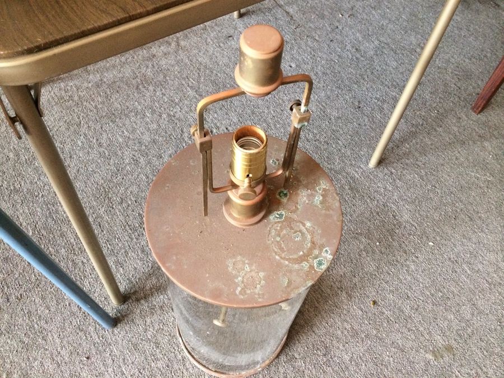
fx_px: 437
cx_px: 252
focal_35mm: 30
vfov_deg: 46.8
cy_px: 189
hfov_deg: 60.0
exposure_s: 1/30
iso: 250
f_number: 2.2
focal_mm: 4.12
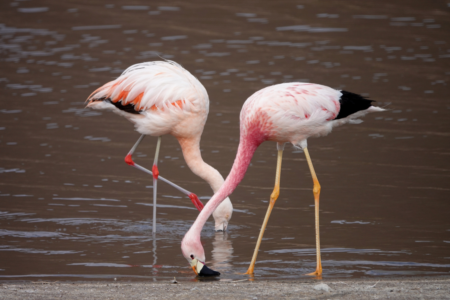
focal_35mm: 600
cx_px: 225
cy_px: 150
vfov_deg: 2.3
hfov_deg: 3.4
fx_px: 7499
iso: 200
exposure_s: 1/1250
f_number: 4
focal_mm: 220
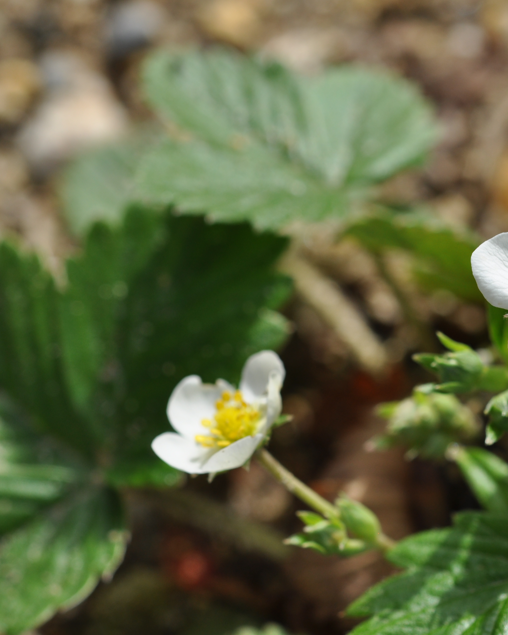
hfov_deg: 12.0
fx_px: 2405
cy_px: 318
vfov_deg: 15.0
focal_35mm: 128
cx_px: 478
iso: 200
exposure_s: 1/400
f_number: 8
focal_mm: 60
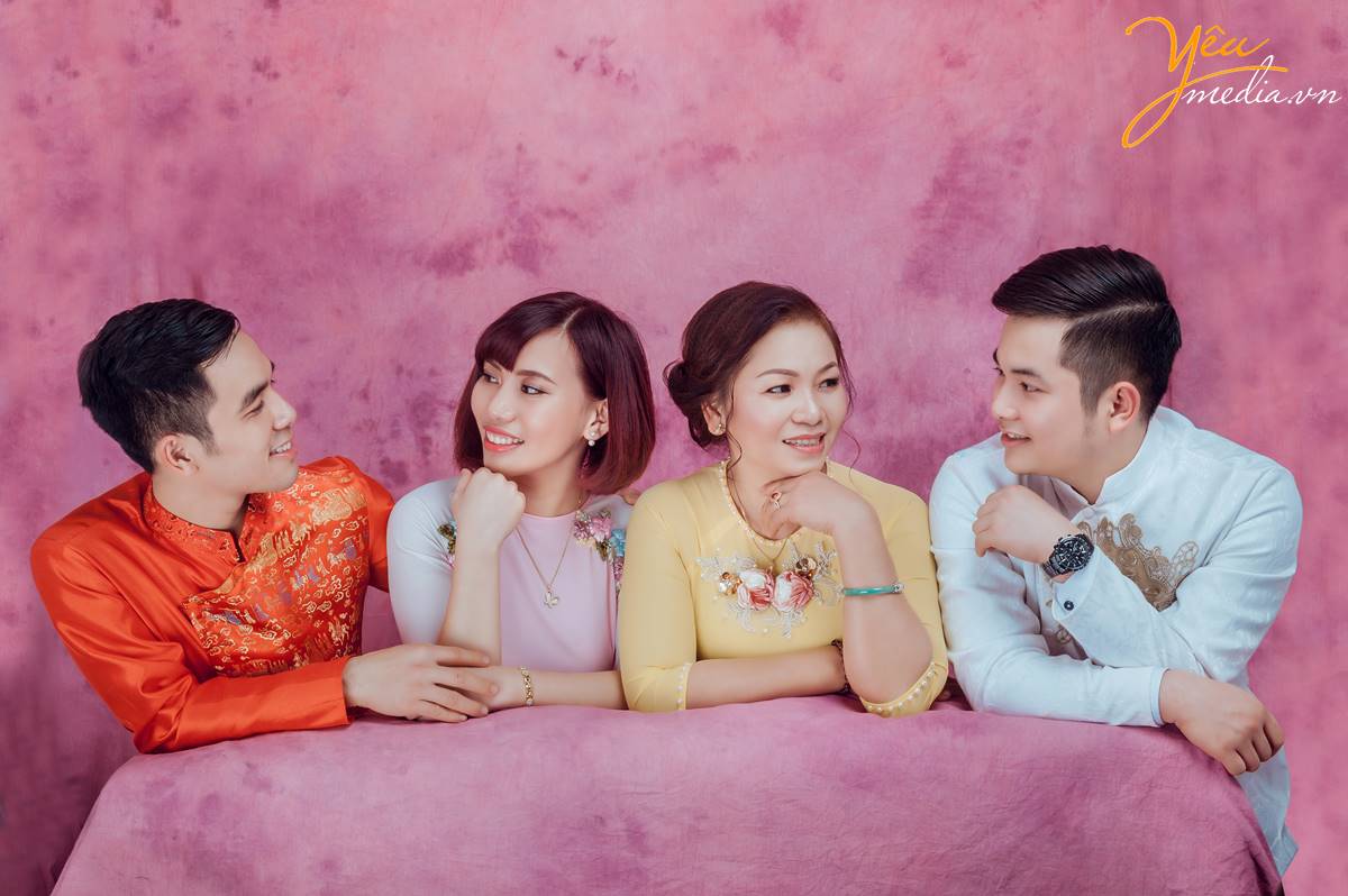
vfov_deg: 28.0
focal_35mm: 48
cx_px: 674
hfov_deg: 41.1
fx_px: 1796
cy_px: 448
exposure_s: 1/160
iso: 100
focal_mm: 48
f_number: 14
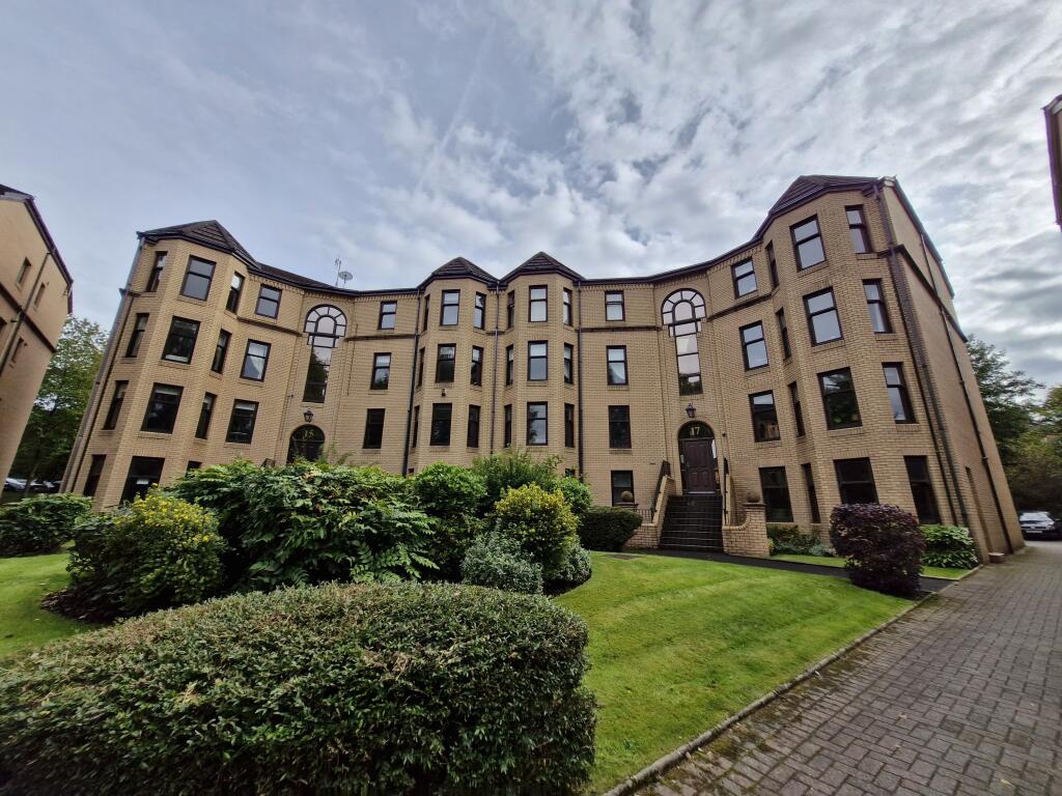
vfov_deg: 89.9
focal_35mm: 13
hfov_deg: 106.2
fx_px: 399
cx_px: 531
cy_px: 398
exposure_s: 1/1992
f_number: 2.2
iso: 50
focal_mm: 1.74
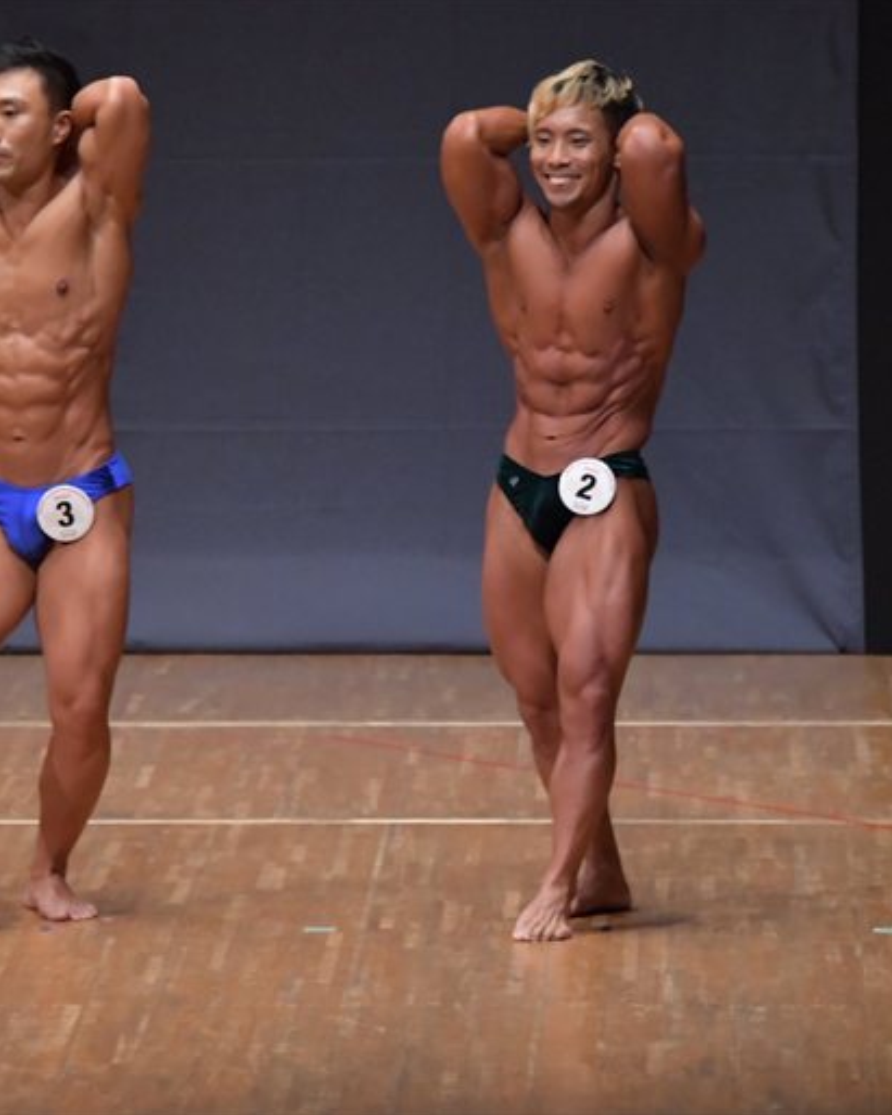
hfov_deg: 4.1
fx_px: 12610
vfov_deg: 5.1
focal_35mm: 382
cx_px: 385
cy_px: 558
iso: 6400
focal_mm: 180
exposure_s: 1/400
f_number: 5.6
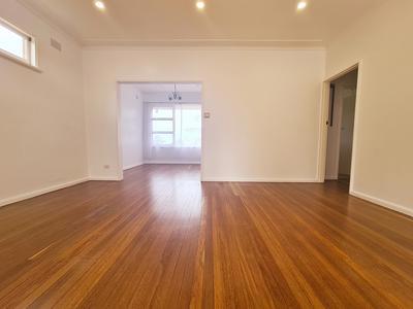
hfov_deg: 106.2
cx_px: 206
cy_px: 154
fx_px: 155
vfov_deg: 89.9
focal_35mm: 13
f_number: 2.2
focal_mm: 2.2
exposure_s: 1/123
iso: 50
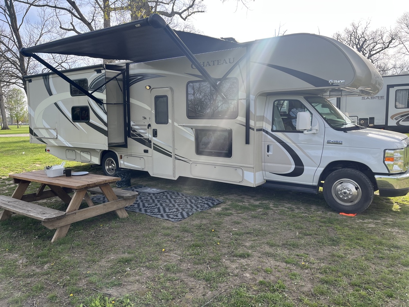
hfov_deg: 67.3
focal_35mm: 26
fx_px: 307
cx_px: 204
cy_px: 154
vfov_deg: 53.1
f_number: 1.6
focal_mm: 5.1
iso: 50
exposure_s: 1/951
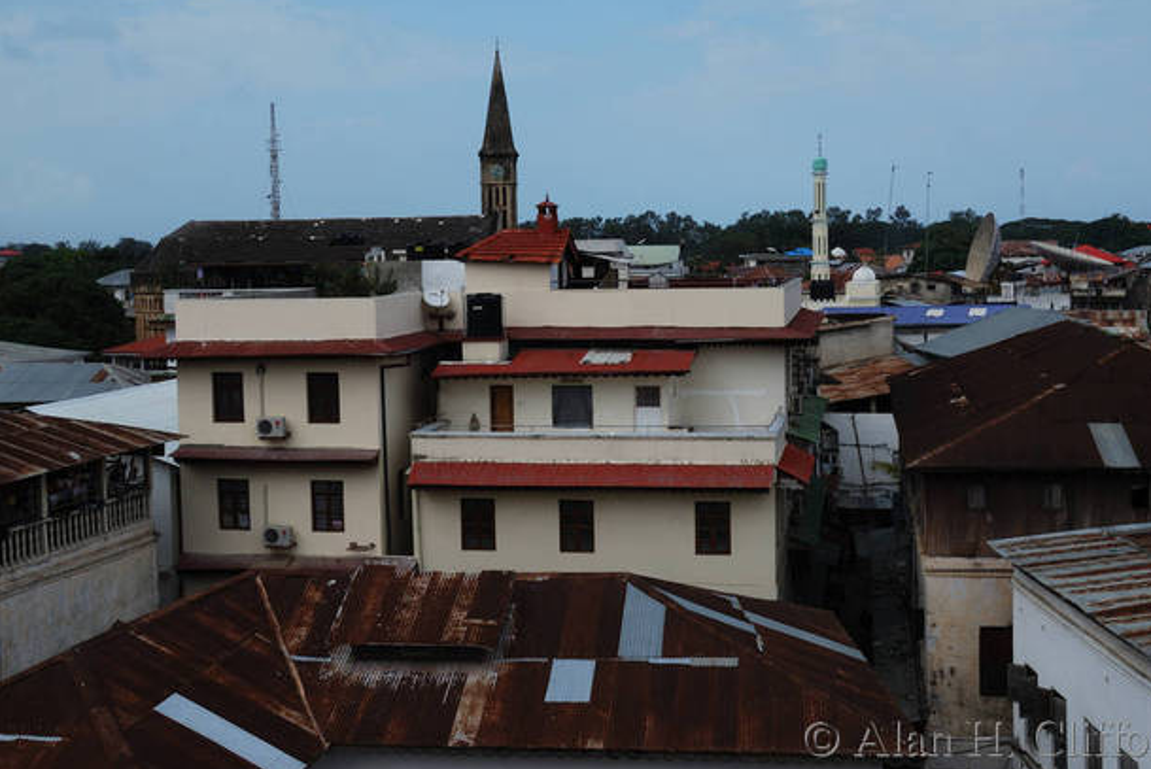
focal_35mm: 47
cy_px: 342
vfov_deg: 28.9
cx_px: 584
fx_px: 1490
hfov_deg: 42.2
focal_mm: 27
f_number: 9
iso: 100
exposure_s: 1/320
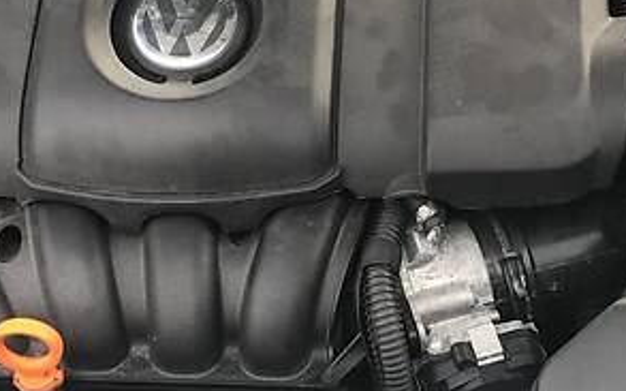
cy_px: 81
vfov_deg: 16.0
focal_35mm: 81
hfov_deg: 25.5
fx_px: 1382
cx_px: 331
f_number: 1.8
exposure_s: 1/100
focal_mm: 4
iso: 32
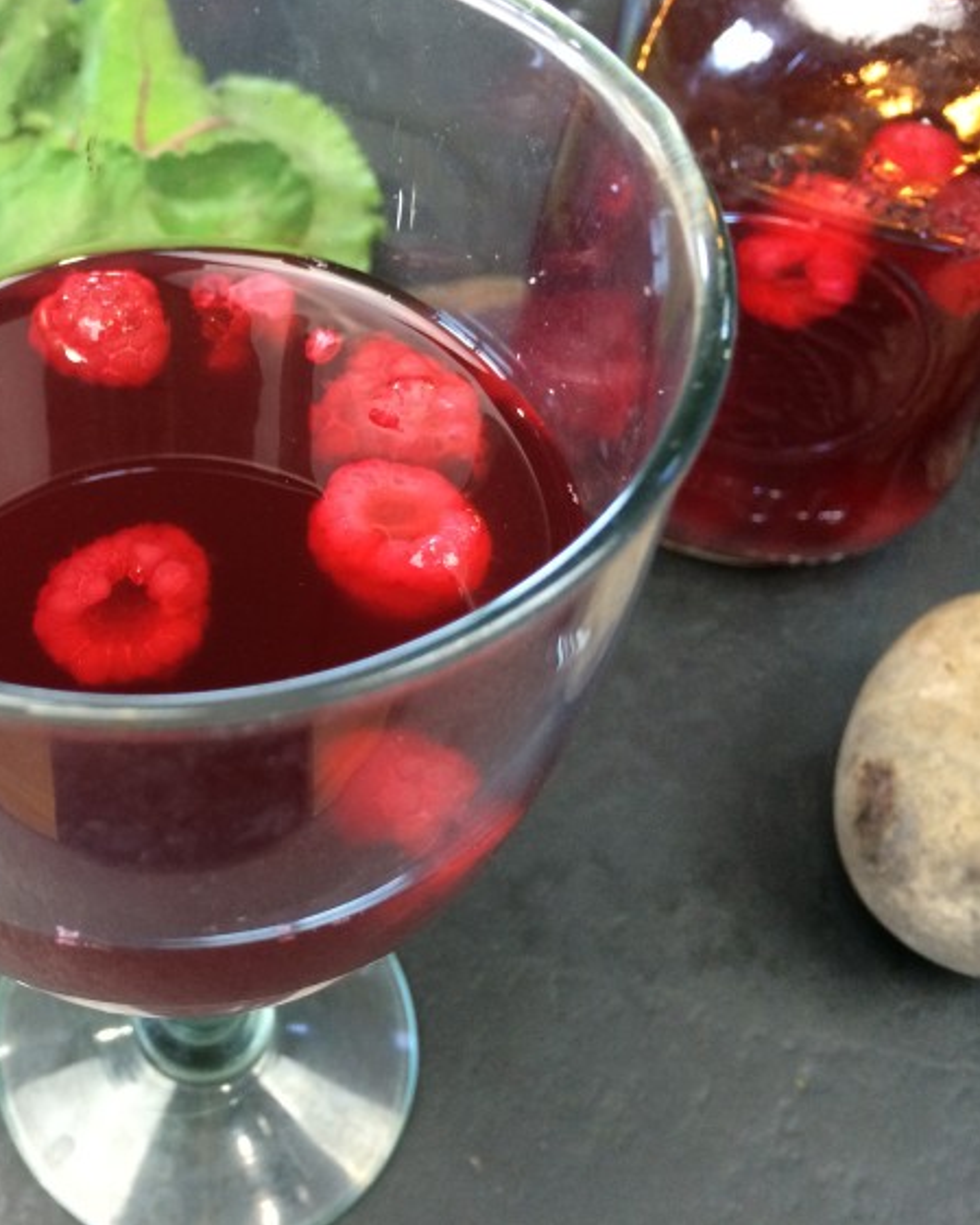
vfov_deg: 45.8
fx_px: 1450
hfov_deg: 35.8
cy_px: 604
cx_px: 157
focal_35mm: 40
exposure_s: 1/30
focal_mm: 4.12
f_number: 2.2
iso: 200
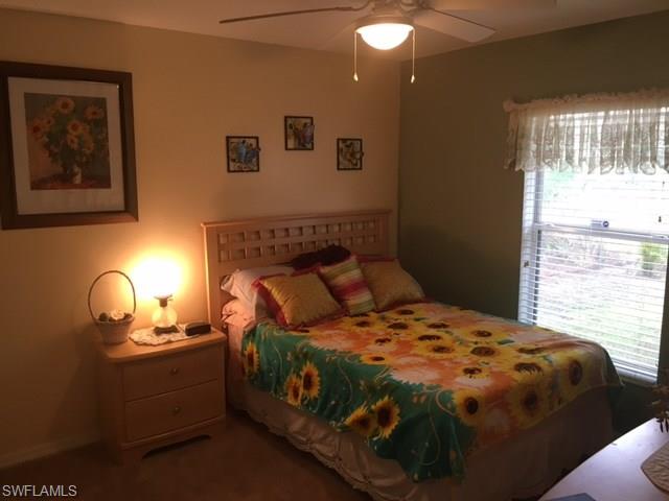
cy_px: 250
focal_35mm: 29
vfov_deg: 48.2
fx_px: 560
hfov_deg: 61.7
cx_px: 334
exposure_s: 1/30
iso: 80
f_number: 2.2
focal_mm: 4.15
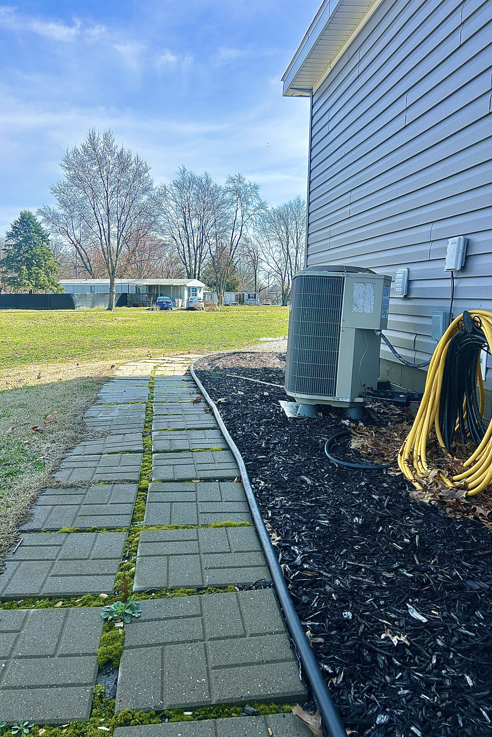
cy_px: 357
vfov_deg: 65.5
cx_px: 232
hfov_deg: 46.4
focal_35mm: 28
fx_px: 574
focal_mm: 5.7
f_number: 1.5
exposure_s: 1/2994
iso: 50
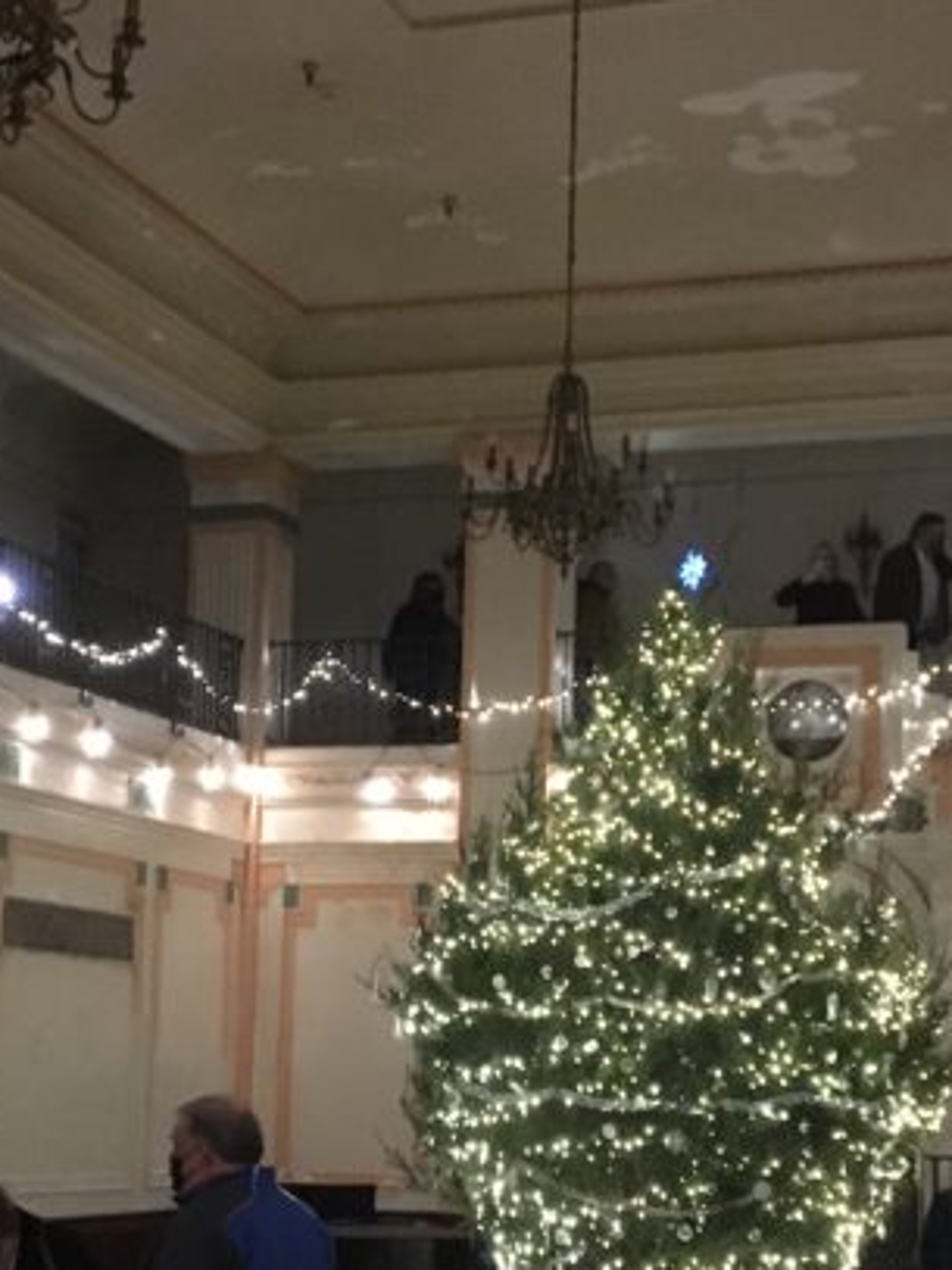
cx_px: 478
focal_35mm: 73
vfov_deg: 26.6
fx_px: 2678
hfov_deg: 20.2
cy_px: 764
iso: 320
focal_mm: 4.15
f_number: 2.2
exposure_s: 1/15
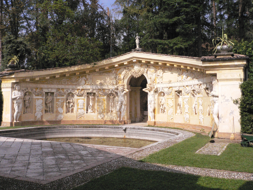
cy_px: 95
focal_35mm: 35
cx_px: 126
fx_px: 256
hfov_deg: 52.6
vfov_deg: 40.7
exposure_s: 1/2000
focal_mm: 5.8
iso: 400
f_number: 5.6
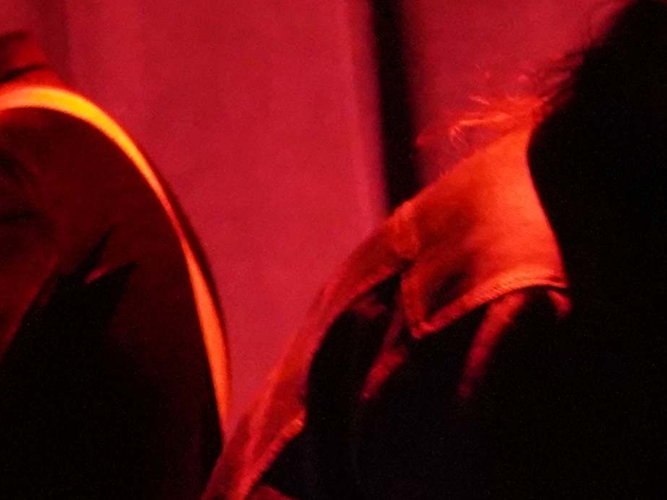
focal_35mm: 654
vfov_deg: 2.3
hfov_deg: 3.0
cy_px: 824
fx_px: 12605
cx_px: -864
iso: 12800
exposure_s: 1/60
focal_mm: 105
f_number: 4
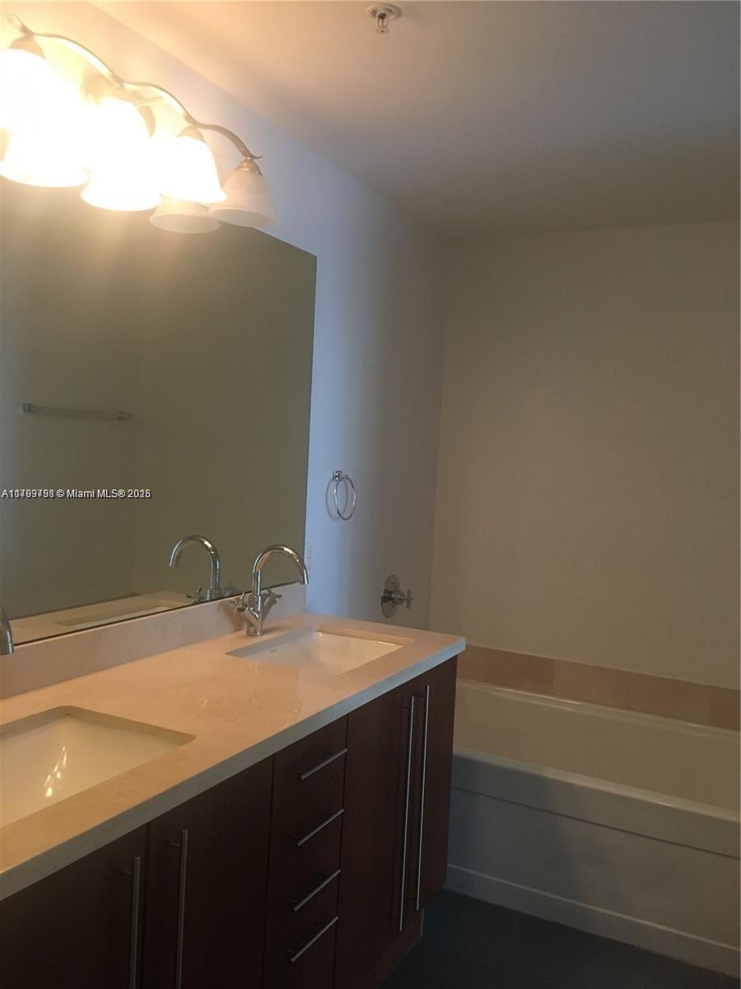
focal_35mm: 29
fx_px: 828
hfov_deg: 48.2
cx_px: 370
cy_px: 494
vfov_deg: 61.7
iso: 125
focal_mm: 4.15
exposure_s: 1/30
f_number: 2.2
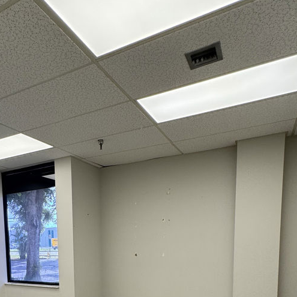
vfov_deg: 48.0
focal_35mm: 30
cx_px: 89
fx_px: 291
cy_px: 272
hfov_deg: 52.6
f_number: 2.2
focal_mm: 2.22
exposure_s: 1/120
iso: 100
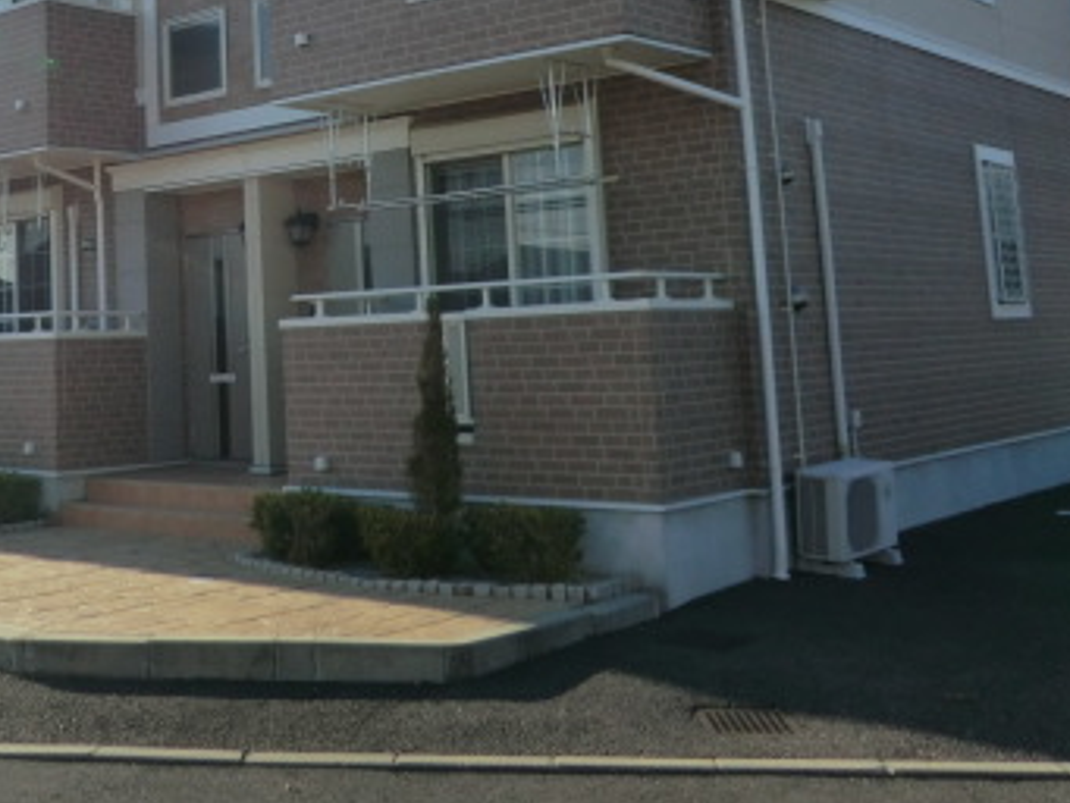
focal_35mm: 45
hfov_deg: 40.1
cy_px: 135
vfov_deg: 31.2
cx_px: 188
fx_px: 1391
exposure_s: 1/250
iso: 80
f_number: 7.5
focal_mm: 4.3
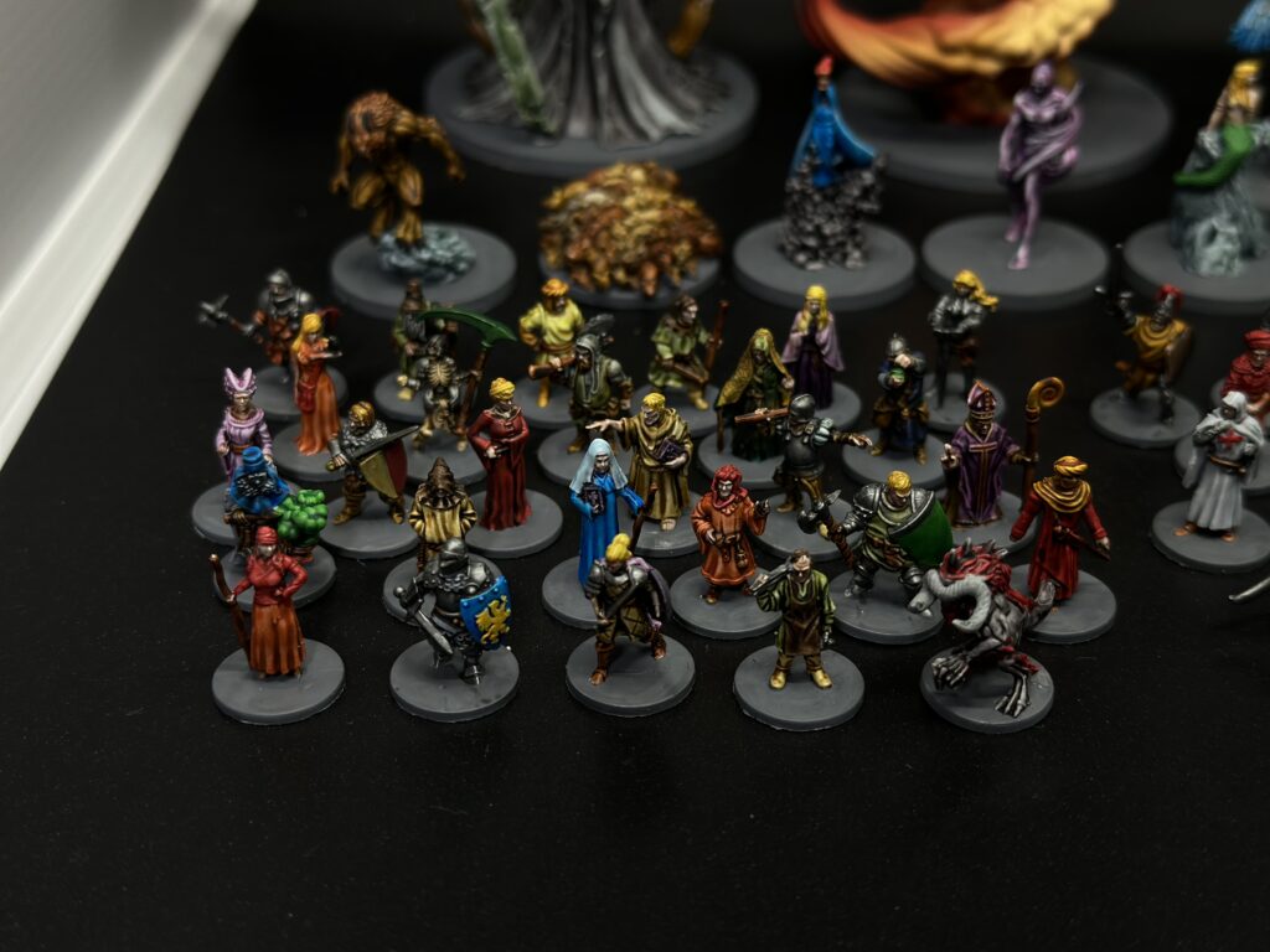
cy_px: 476
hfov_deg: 39.7
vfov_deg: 30.3
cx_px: 635
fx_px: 1761
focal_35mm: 48
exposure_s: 1/121
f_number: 1.78
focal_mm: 6.86
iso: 64
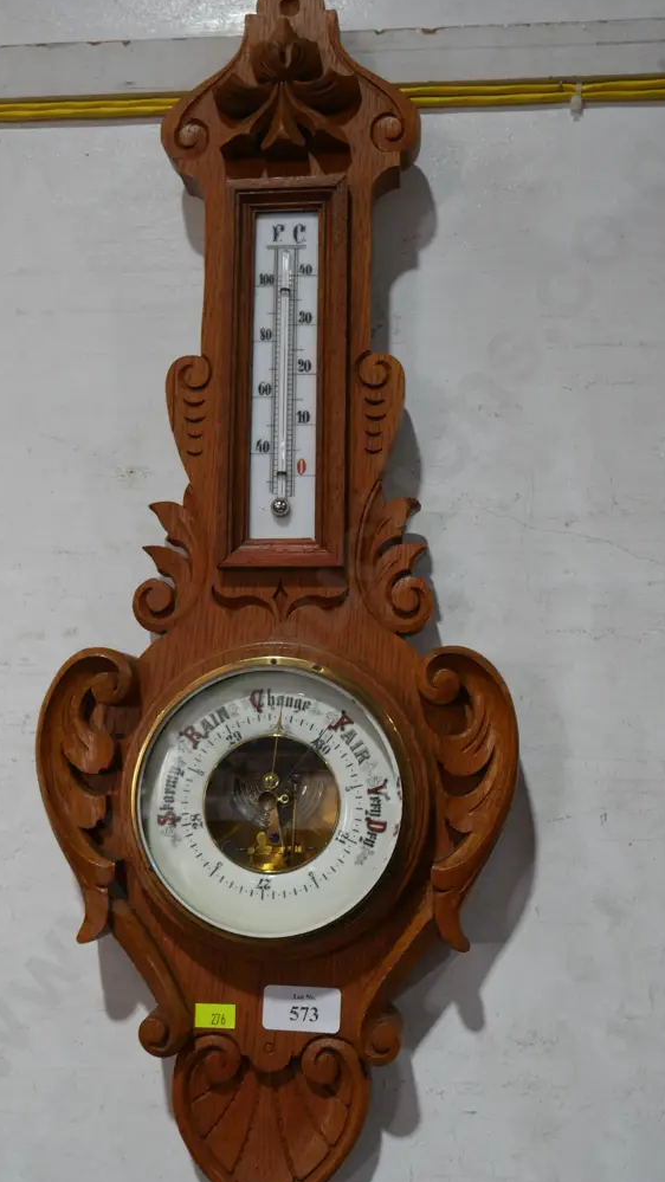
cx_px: 335
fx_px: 1191
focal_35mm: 38
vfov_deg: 52.8
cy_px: 592
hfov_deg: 31.2
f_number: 4
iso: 250
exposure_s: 1/60
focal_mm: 17
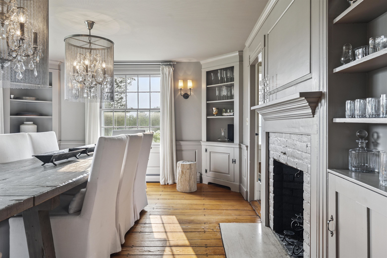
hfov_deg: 72.6
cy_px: 129
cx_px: 194
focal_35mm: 24
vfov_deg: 52.2
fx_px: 263
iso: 400
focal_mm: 24.5
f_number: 9
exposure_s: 1/20
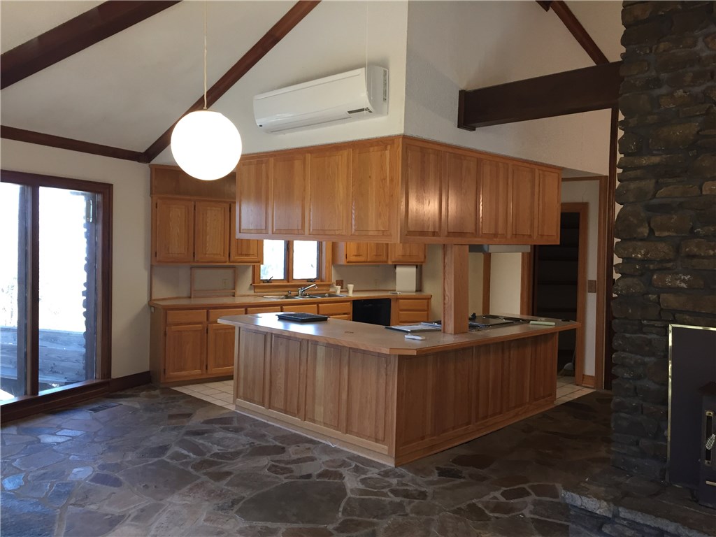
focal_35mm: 29
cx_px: 358
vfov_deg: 48.2
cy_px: 268
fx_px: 600
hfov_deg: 61.7
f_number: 2.2
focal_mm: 4.15
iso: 80
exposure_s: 1/30
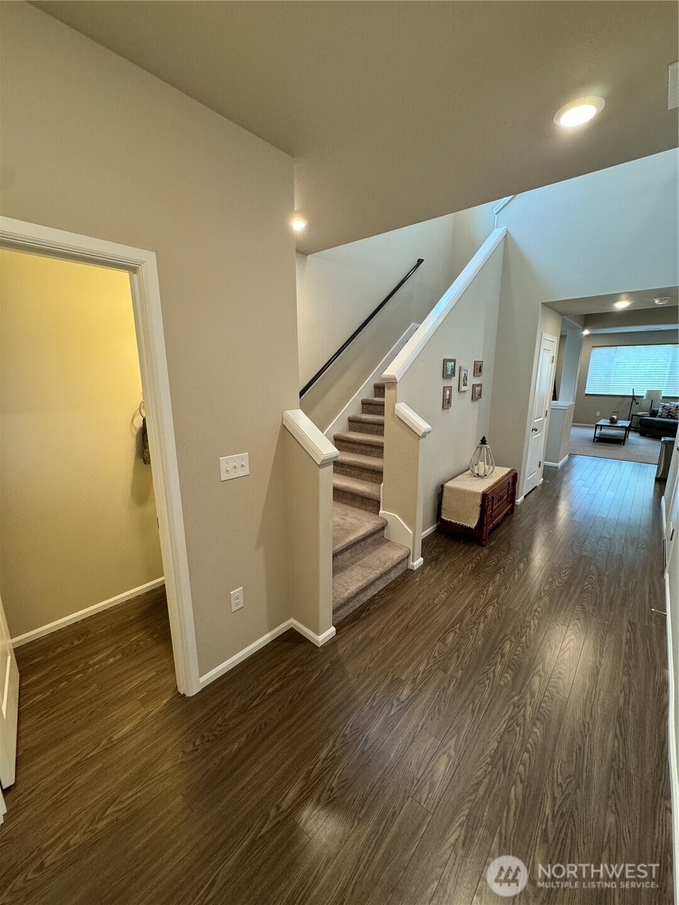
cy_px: 452
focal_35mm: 14
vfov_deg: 102.1
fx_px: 366
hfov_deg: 85.7
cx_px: 340
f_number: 2.2
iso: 250
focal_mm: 2.22
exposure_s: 1/60
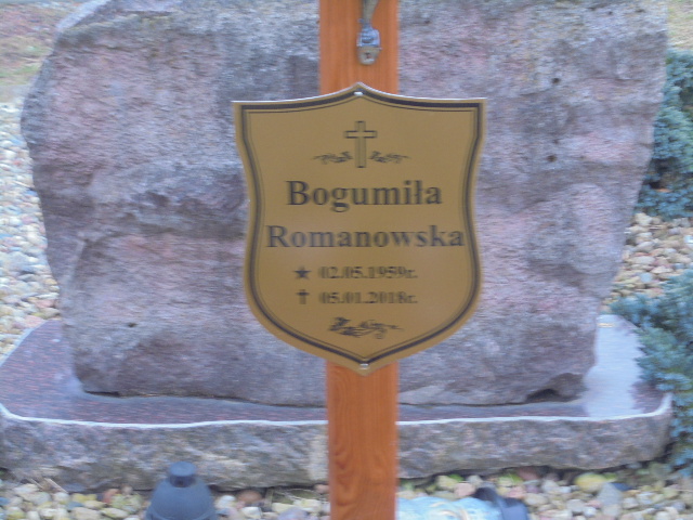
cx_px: 346
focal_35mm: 83
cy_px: 260
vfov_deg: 17.8
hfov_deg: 23.6
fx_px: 1662
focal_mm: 14.9
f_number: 6.7
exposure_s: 1/30
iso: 100
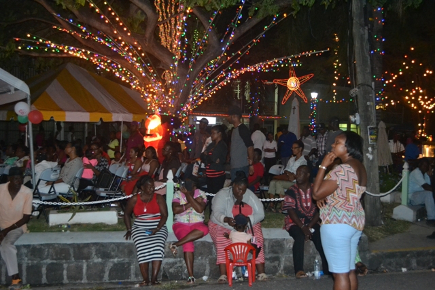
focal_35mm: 45
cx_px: 218
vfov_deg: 29.9
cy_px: 145
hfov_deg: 43.6
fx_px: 544
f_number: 4.5
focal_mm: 30
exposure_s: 1/60
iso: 3200
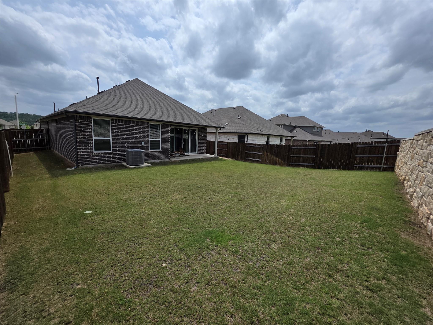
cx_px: 216
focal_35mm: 13
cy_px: 162
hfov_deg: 106.2
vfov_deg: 89.9
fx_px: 163
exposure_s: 1/4518
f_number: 1.9
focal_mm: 2.2
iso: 40
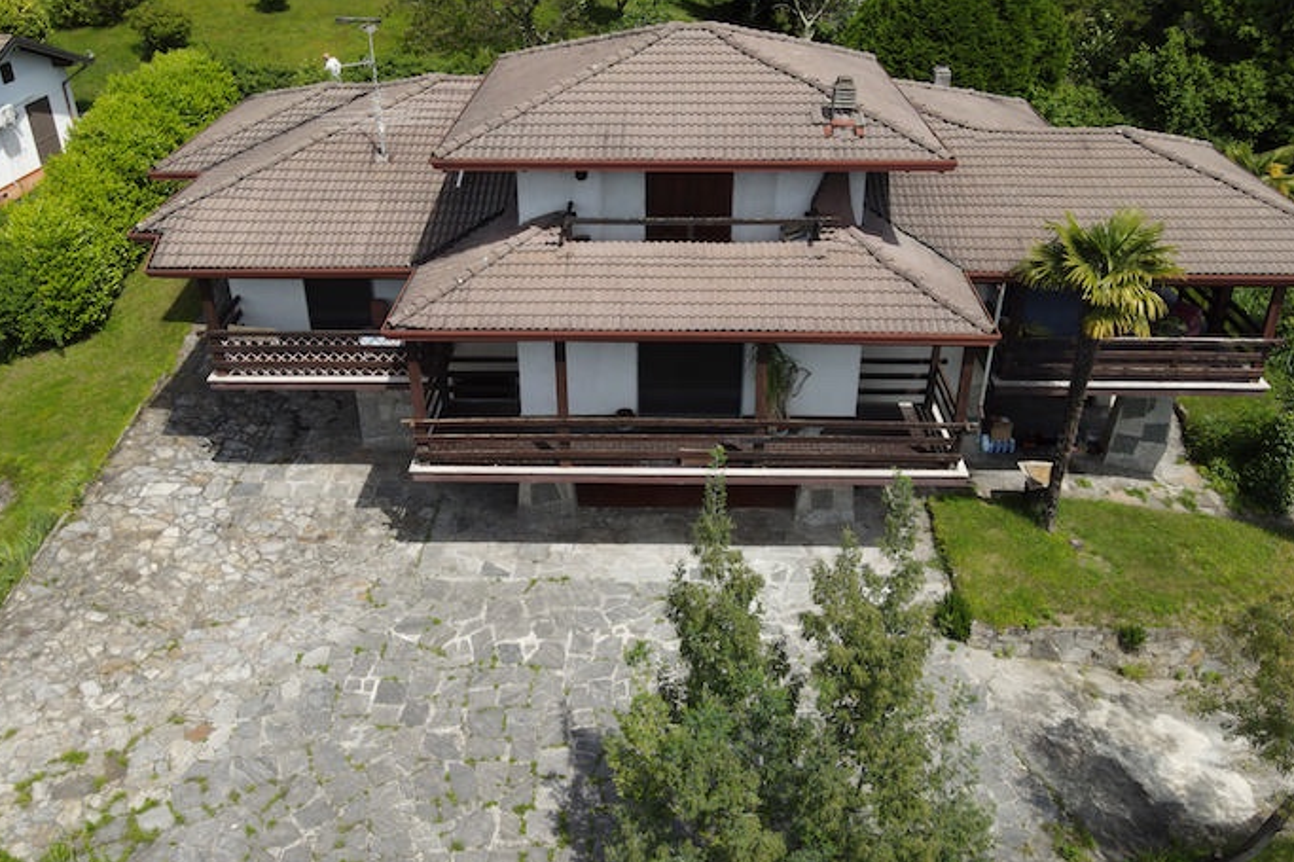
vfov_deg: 44.9
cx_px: 663
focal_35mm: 29
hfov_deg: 63.7
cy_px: 380
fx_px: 1042
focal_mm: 4.5
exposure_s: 1/500
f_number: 2.8
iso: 100
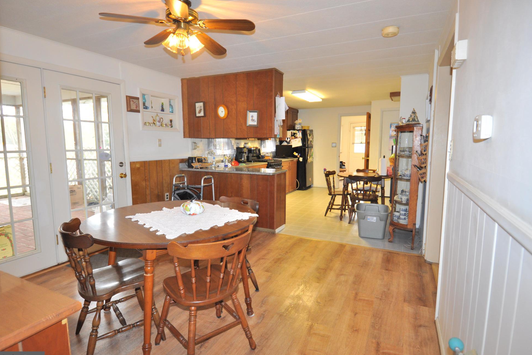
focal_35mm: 19
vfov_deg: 64.5
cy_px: 184
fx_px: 281
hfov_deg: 86.9
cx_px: 265
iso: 640
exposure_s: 1/60
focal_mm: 12
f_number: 4
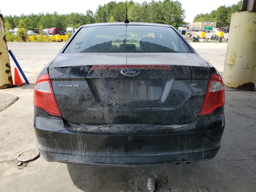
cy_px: 96
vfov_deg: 53.1
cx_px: 128
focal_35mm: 26
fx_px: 192
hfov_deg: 67.3
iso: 50
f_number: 1.5
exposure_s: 1/1250
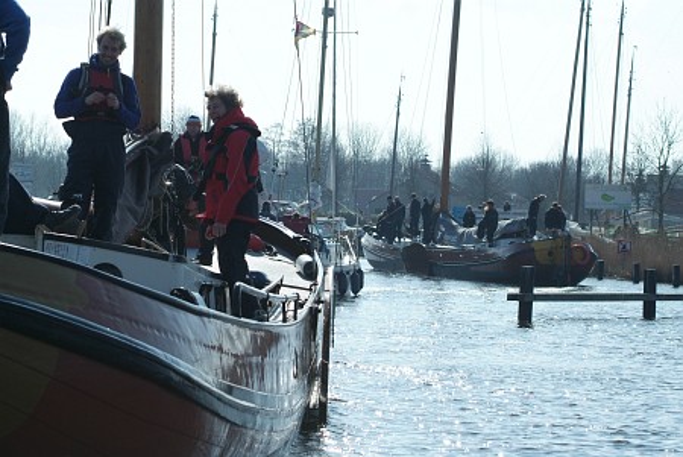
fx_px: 1994
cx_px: 342
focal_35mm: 105
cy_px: 228
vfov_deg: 13.1
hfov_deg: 19.4
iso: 400
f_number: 9.5
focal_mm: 70
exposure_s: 1/1000
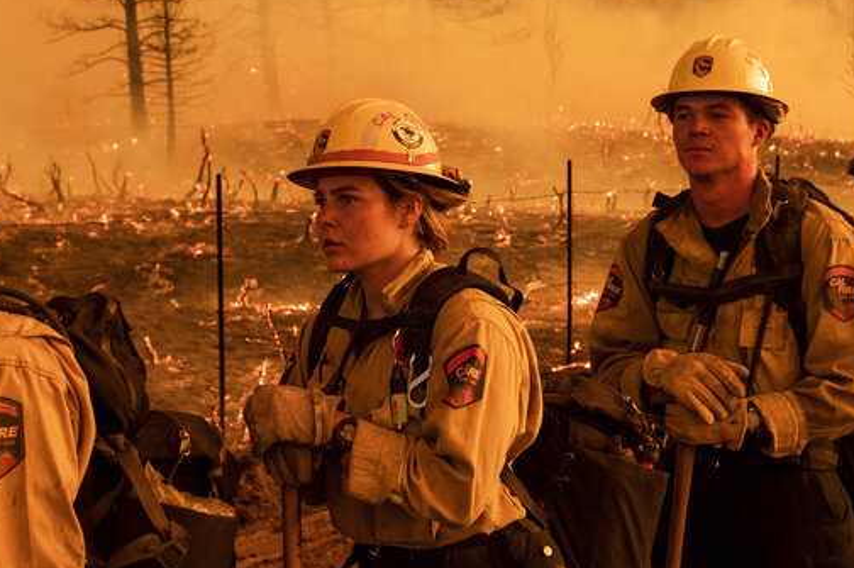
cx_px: 327
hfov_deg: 32.8
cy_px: 201
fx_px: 1446
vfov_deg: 22.1
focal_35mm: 61
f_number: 4.8
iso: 2200
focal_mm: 30
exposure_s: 1/180
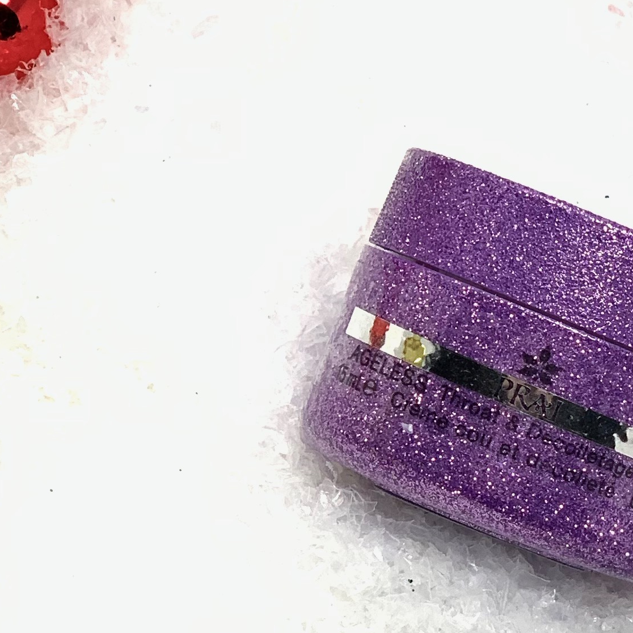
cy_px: 444
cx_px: 696
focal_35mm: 166
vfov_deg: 10.5
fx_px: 3434
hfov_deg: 10.4
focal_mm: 6
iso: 50
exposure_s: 1/122
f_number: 2.4
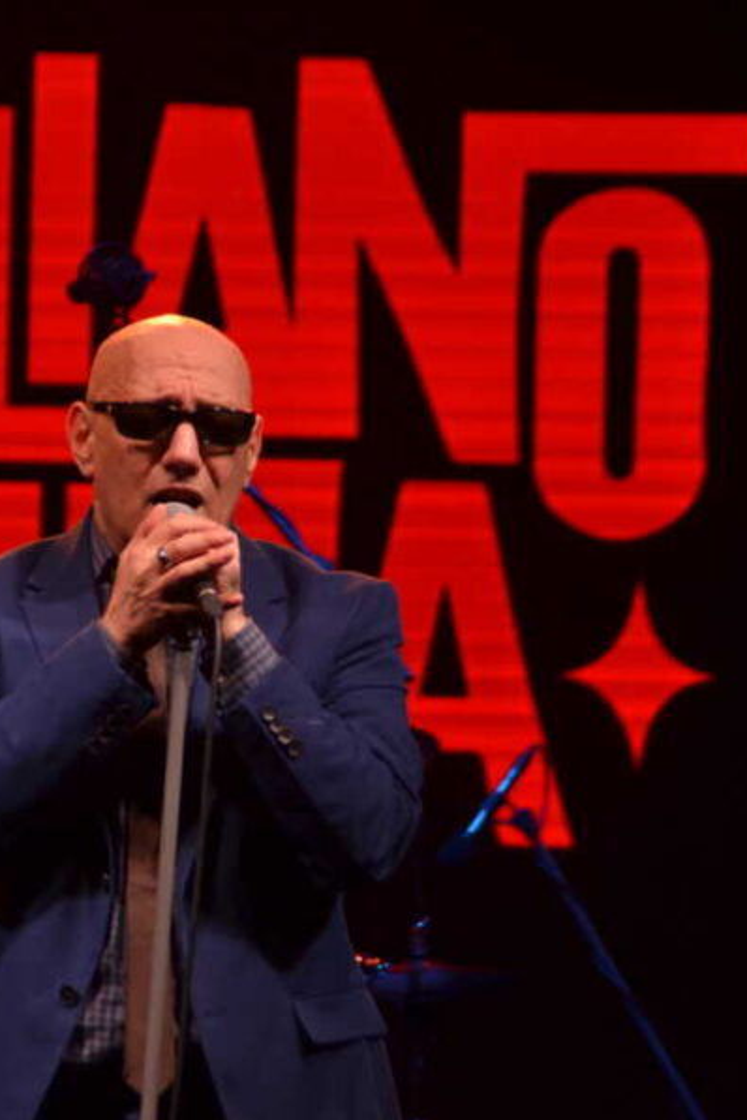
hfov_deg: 4.5
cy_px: 559
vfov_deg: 6.7
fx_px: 9547
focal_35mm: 307
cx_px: 56
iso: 450
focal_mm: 135
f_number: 6
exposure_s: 1/250
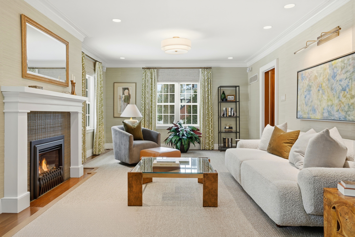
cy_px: 118
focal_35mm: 26
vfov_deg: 49.6
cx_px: 178
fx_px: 256
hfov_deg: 69.4
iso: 800
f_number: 8
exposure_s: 1/800
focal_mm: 26
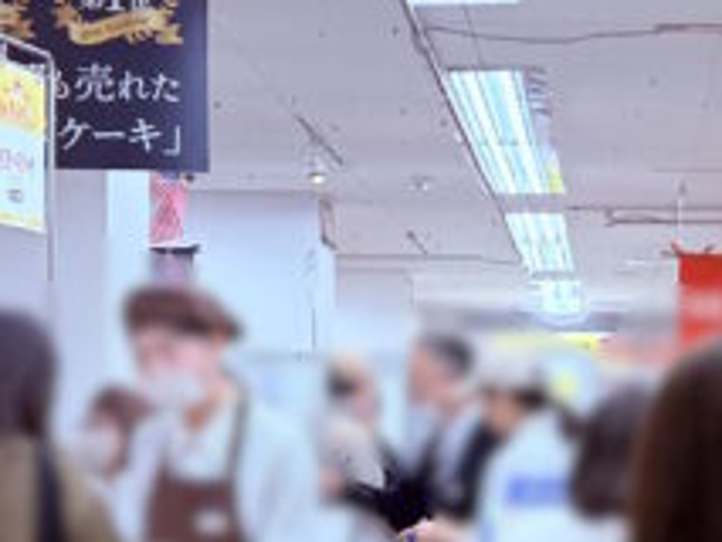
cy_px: 498
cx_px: 807
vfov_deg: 10.3
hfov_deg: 13.4
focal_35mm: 144
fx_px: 3005
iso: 80
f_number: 1.78
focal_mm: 6.76
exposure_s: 1/120
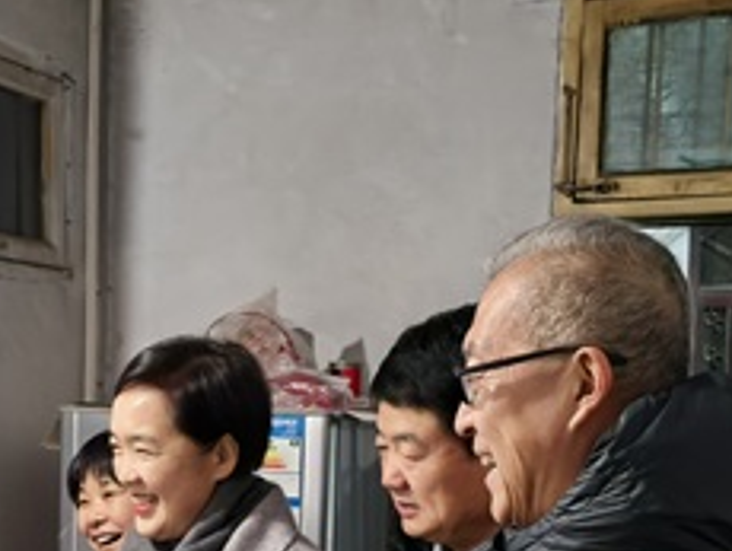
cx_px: 140
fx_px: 1588
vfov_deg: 18.7
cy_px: 637
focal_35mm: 75
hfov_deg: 25.5
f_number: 1.4
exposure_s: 1/60
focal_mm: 5.75
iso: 320
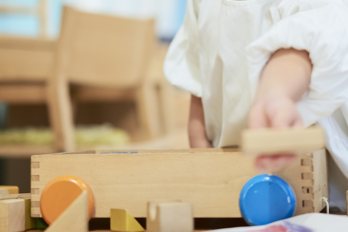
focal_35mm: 113
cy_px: 0
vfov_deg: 12.0
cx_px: 187
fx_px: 1092
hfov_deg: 18.1
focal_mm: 55
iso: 800
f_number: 1.8
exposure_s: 1/200
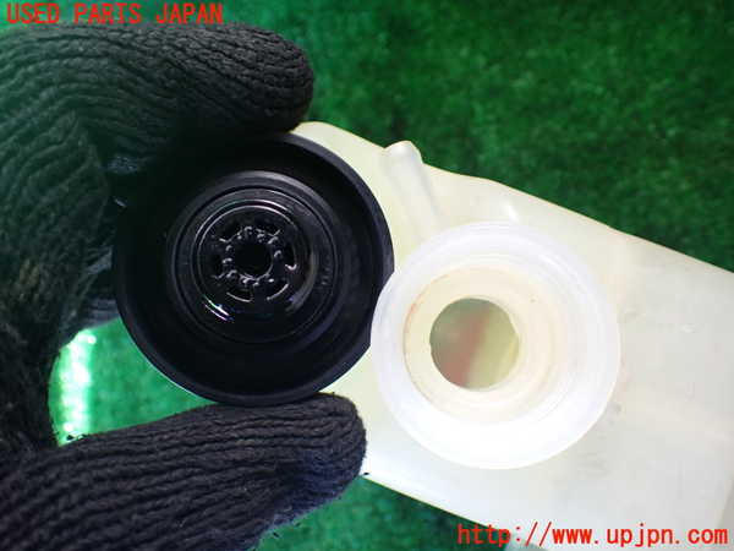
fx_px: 636
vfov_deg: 46.8
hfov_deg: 60.0
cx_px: 367
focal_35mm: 30
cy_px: 276
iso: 250
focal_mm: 5.4
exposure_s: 1/125
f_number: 2.3
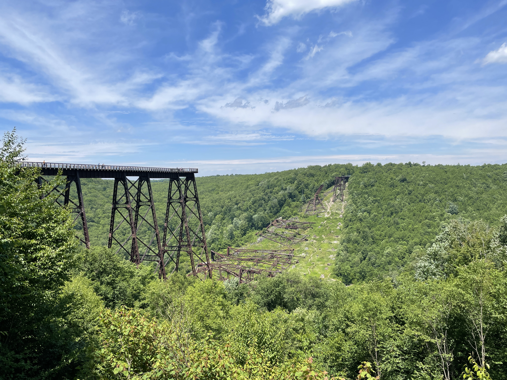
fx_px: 381
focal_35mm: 26
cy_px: 190
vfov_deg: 53.1
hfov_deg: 67.3
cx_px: 254
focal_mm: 4.2
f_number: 1.6
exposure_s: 1/3731
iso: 32
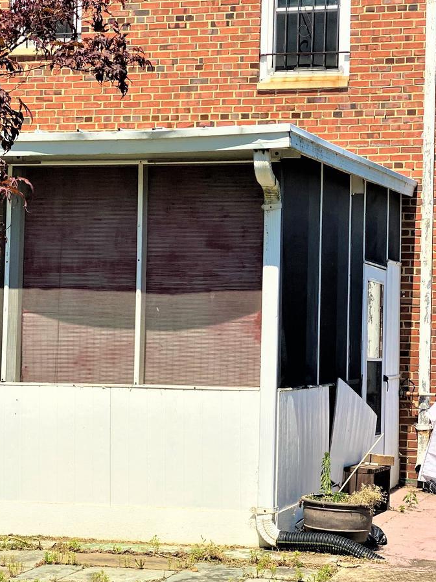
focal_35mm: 89
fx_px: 1494
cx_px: 249
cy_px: 273
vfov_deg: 22.0
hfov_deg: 16.6
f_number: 2
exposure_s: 1/1916
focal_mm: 6
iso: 20
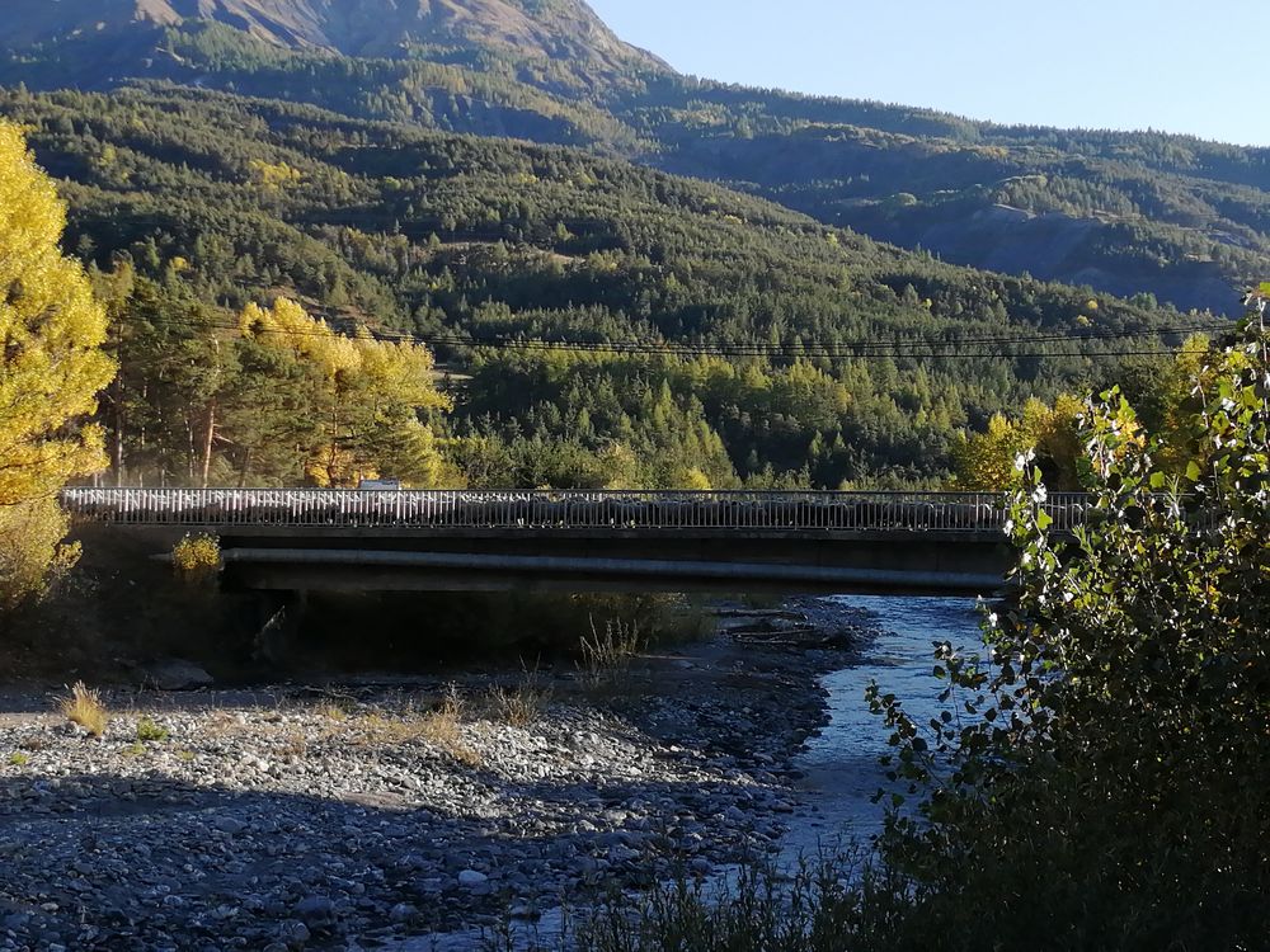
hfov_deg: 28.6
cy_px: 476
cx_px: 635
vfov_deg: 21.6
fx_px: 2495
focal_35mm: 68
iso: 50
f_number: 1.8
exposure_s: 1/651
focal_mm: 3.96
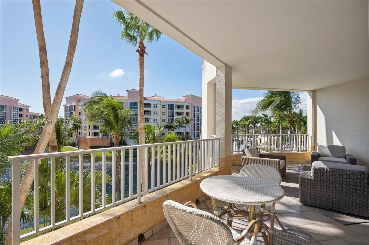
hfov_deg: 96.8
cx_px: 184
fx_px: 164
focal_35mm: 16
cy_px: 122
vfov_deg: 73.6
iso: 250
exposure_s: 1/1250
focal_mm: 16
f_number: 8
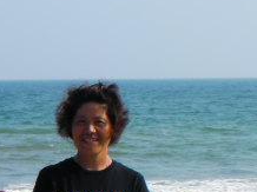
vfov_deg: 7.3
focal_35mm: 203
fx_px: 1505
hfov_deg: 9.5
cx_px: -99
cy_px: 208
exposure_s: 1/360
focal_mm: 11.6
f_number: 4.2
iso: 50
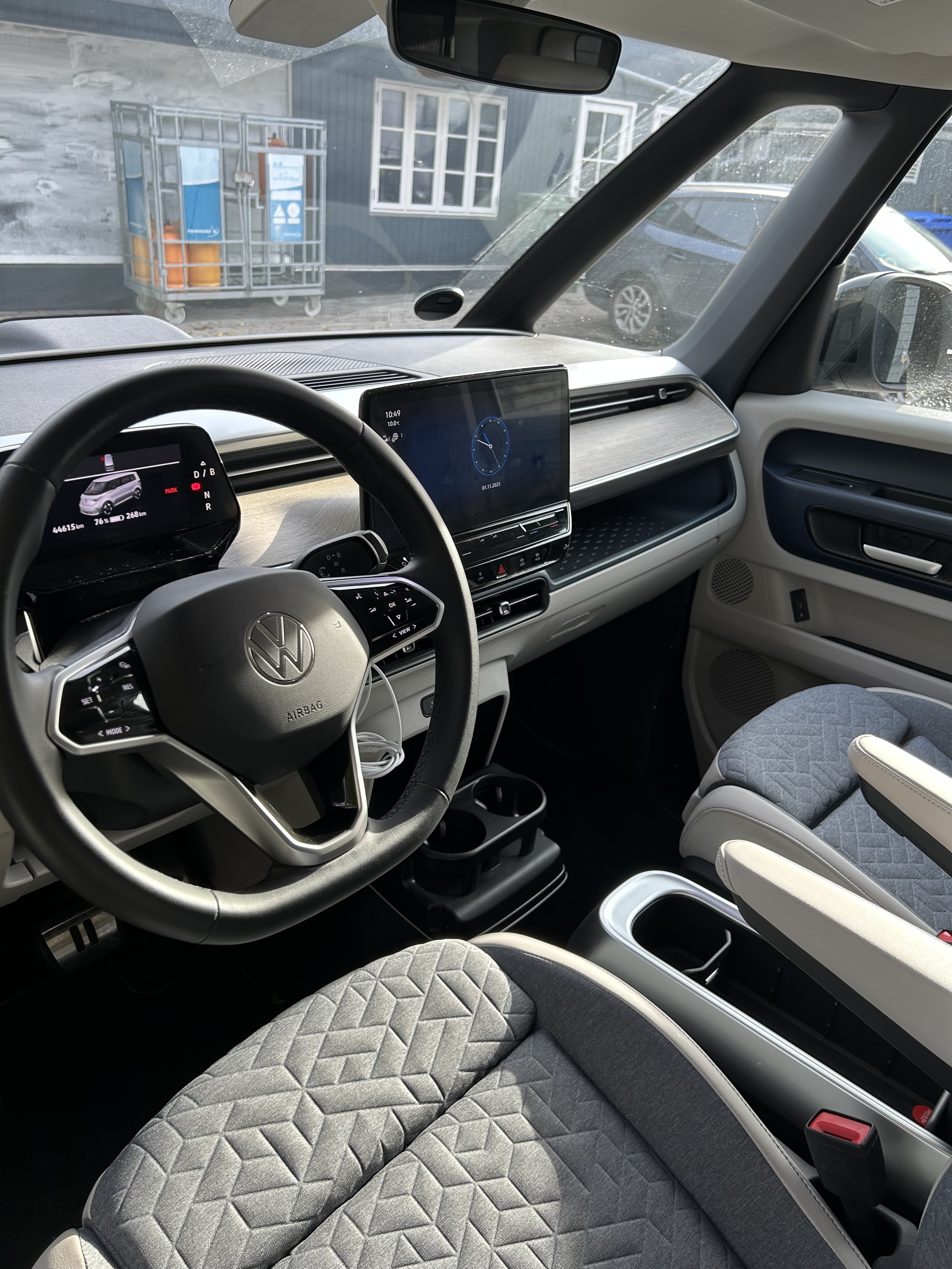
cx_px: 476
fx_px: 953
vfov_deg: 67.3
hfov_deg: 53.1
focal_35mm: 26
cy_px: 634
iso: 40
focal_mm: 5.7
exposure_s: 1/200
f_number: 1.5
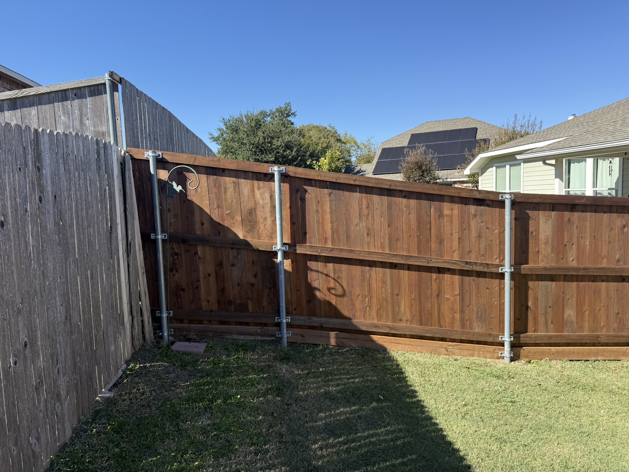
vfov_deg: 56.8
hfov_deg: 71.6
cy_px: 236
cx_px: 314
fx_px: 436
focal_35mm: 24
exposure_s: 1/2445
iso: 80
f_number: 1.78
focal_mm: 6.76
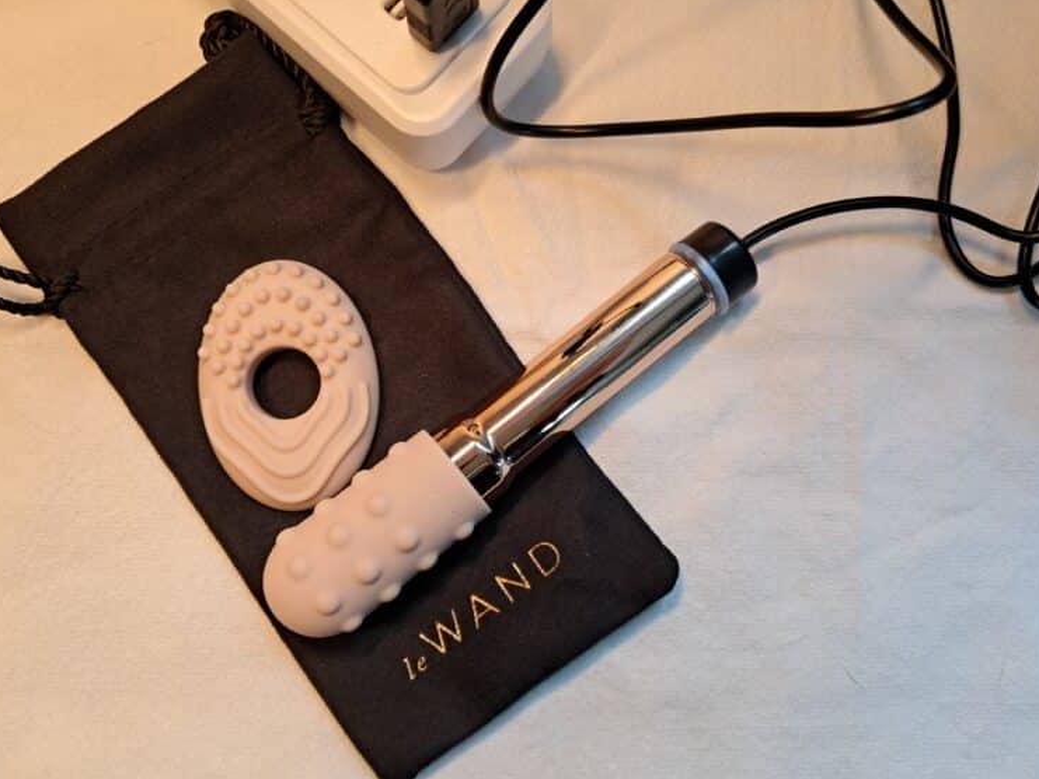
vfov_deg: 49.7
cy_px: 399
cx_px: 530
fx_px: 840
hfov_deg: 63.5
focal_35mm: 28
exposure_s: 1/50
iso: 160
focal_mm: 4
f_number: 1.8
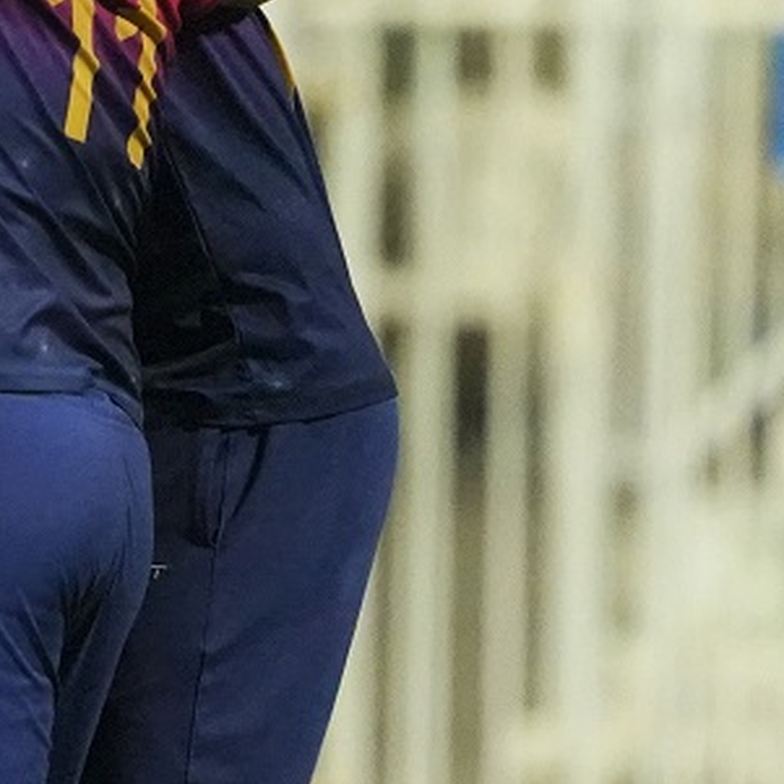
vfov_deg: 0.7
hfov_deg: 0.7
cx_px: -753
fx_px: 60728
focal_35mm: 2370
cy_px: 340
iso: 8000
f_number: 6.3
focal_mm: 600
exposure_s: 1/500
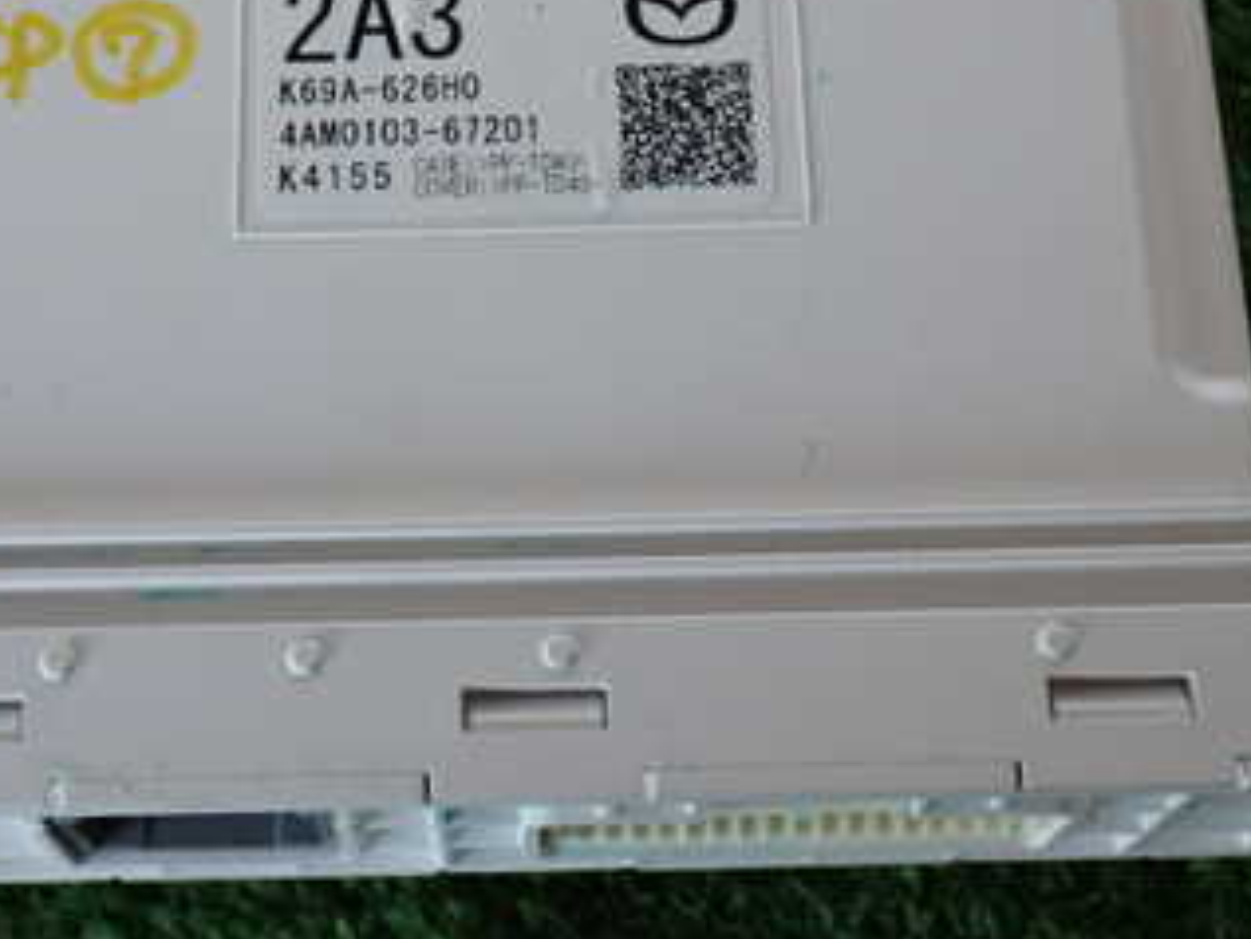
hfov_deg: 27.0
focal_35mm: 72
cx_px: 501
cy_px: 355
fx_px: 2603
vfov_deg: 20.4
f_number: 2.7
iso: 200
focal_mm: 6.83
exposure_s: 1/40
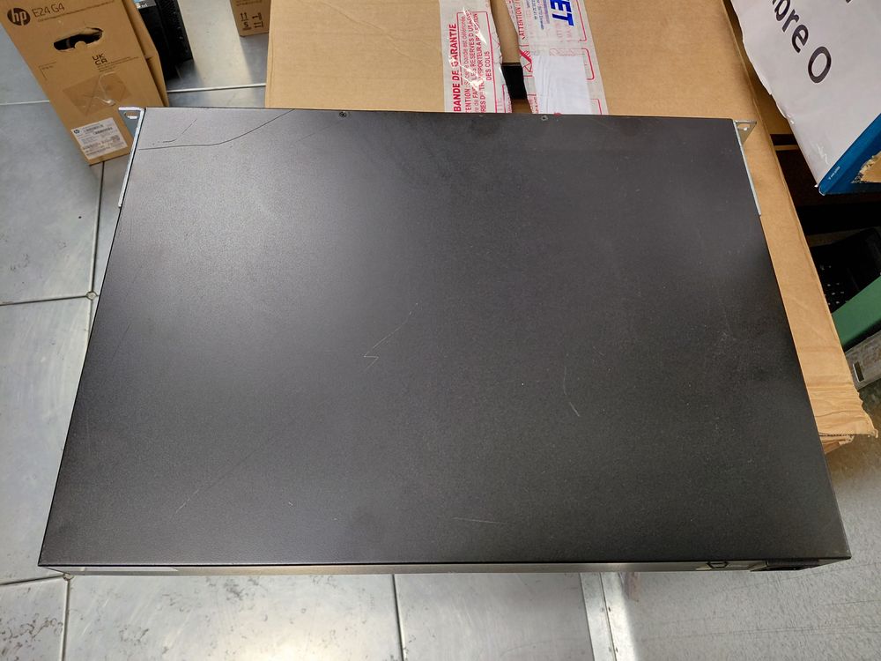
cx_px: 440
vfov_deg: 54.9
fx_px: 636
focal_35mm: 25
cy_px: 330
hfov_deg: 69.4
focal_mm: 4.69
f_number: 1.8
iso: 200
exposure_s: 1/50.1
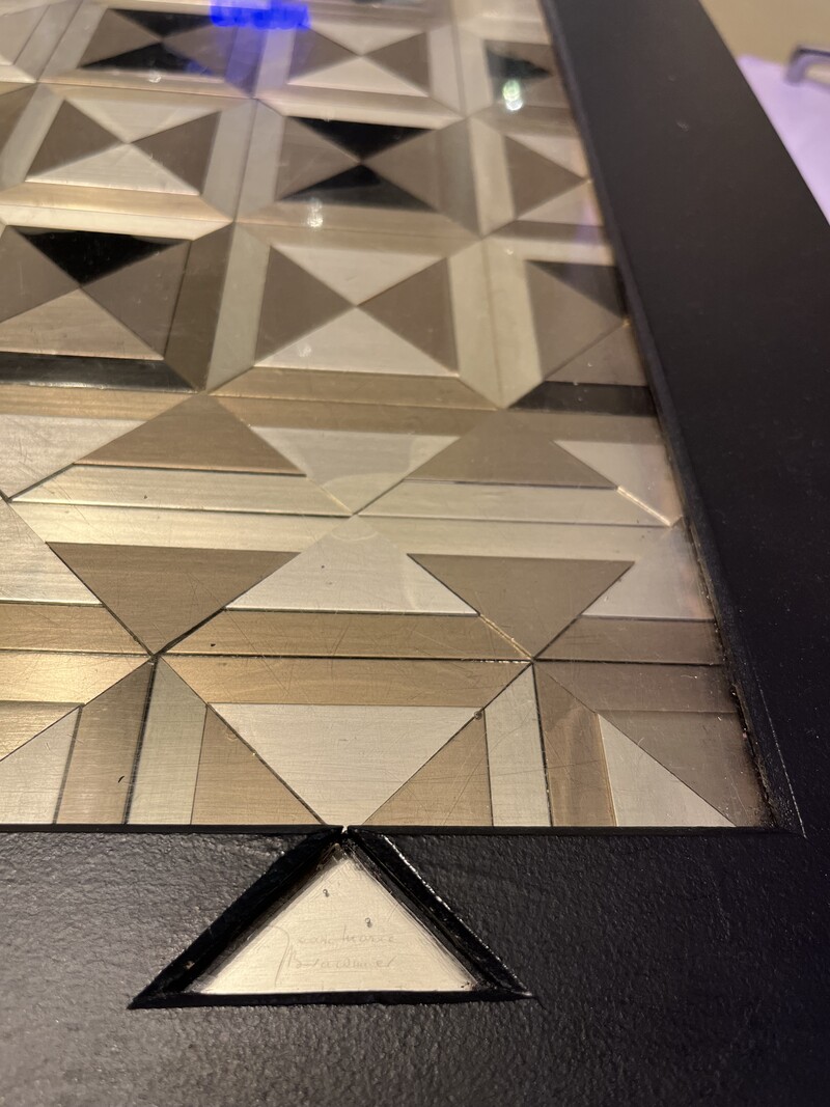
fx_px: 831
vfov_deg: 67.3
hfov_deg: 53.1
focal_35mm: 26
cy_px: 554
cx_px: 415
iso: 100
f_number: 1.6
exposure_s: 1/100
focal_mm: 5.1
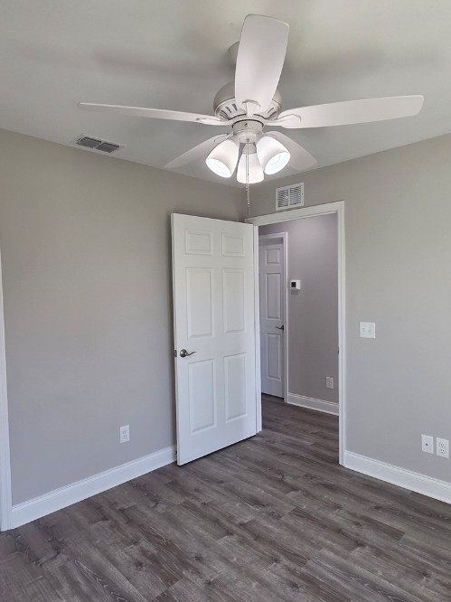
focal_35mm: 20
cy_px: 308
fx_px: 348
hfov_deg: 65.9
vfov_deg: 81.8
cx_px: 232
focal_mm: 2.2
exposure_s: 1/120
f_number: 2.2
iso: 80
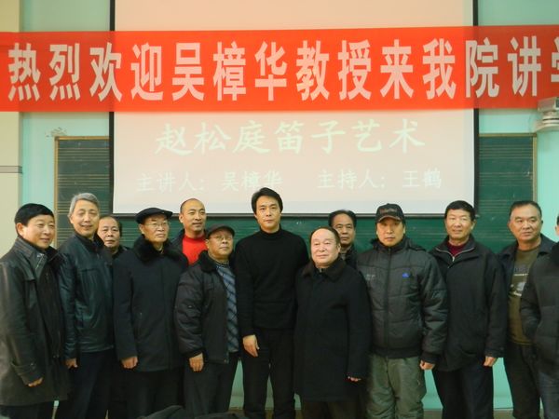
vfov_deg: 39.7
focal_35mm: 36
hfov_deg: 51.4
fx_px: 581
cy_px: 210
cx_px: 280
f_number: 3.7
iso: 370
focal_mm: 6.4
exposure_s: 1/7.9
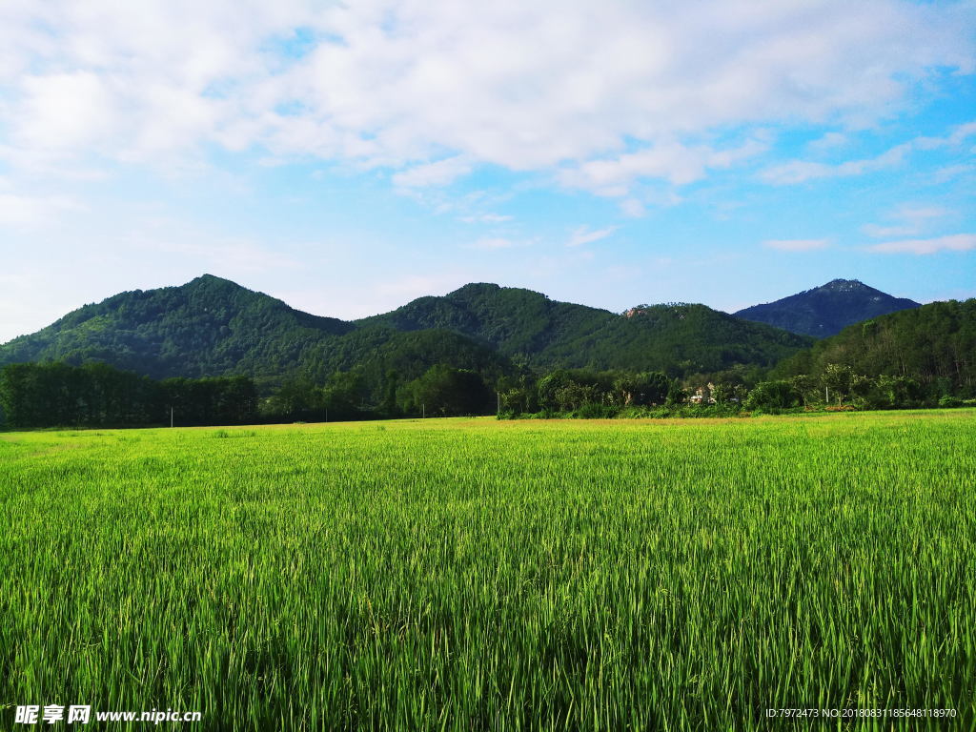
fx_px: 620
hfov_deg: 76.4
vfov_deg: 61.1
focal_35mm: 22
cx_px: 488
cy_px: 366
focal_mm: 3.81
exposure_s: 1/860
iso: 100
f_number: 2.2
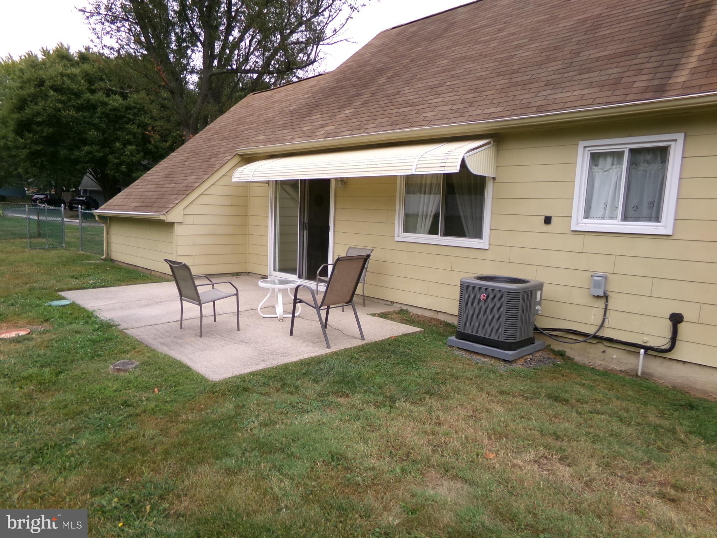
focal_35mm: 24
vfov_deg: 56.8
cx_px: 358
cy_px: 269
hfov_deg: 71.6
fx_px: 497
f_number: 3.7
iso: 100
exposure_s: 1/220
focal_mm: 4.3
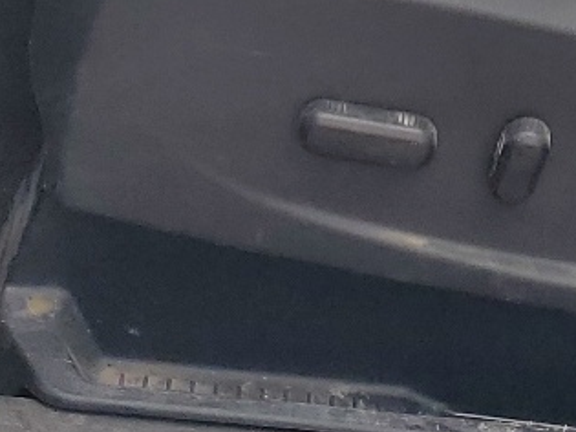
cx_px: 475
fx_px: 2196
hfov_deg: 14.8
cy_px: -646
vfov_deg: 9.7
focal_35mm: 132
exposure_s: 1/500
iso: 50
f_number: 1.5
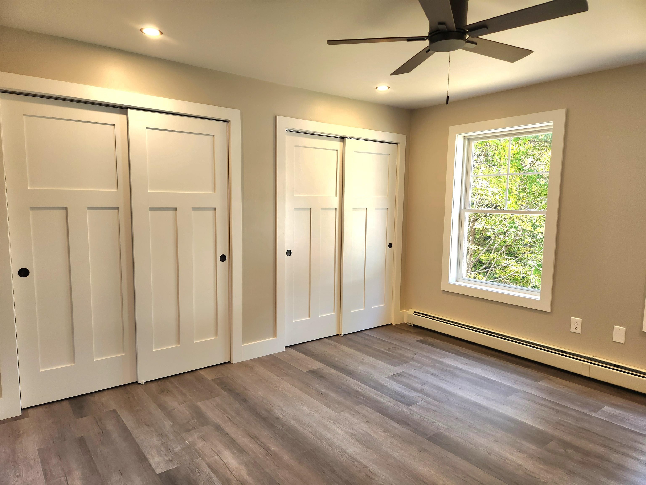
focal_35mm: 23
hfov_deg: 73.9
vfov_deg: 58.9
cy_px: 242
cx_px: 323
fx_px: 429
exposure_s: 1/120
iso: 100
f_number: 1.8
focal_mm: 5.4
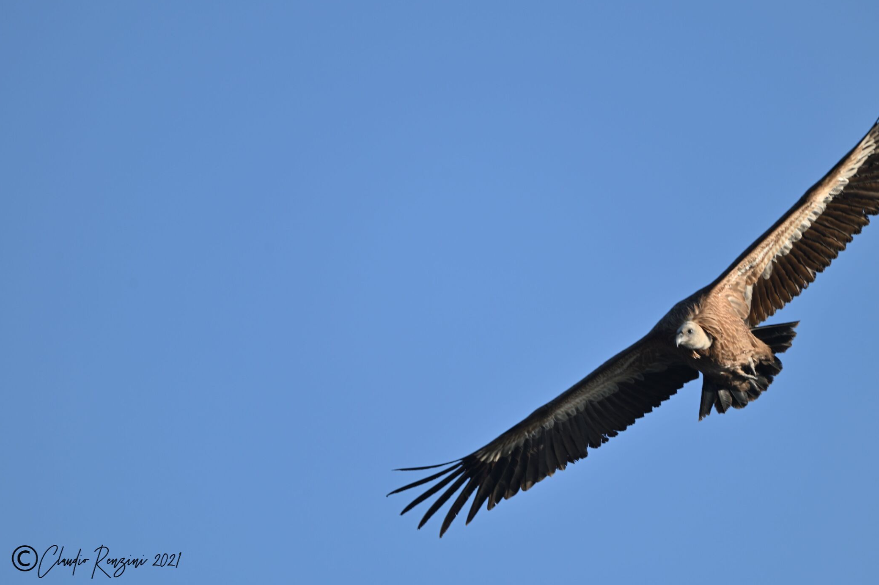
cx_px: 483
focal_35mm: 462
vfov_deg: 3.0
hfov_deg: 4.5
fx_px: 11274
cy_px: 253
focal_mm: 400
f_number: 5.6
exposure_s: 1/500
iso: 140
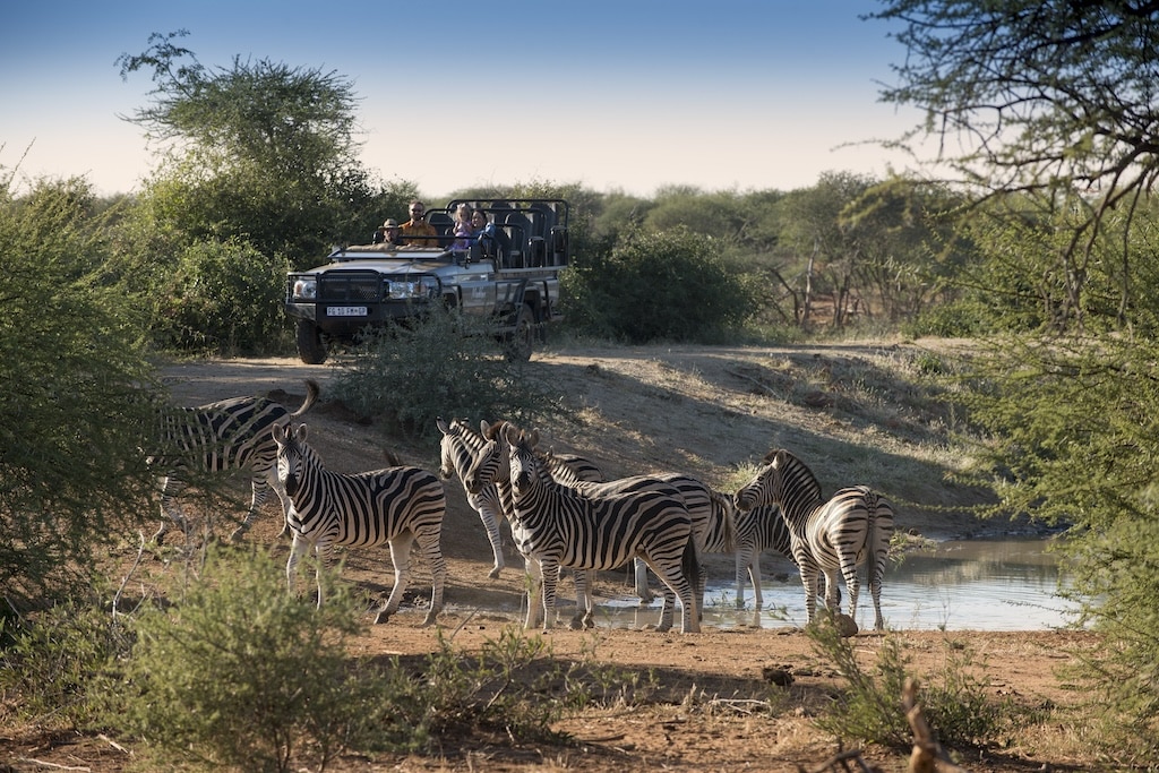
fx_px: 6439
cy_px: 386
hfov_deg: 10.3
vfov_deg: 6.9
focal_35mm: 200
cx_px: 580
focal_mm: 200
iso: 280
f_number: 6.7
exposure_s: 1/500
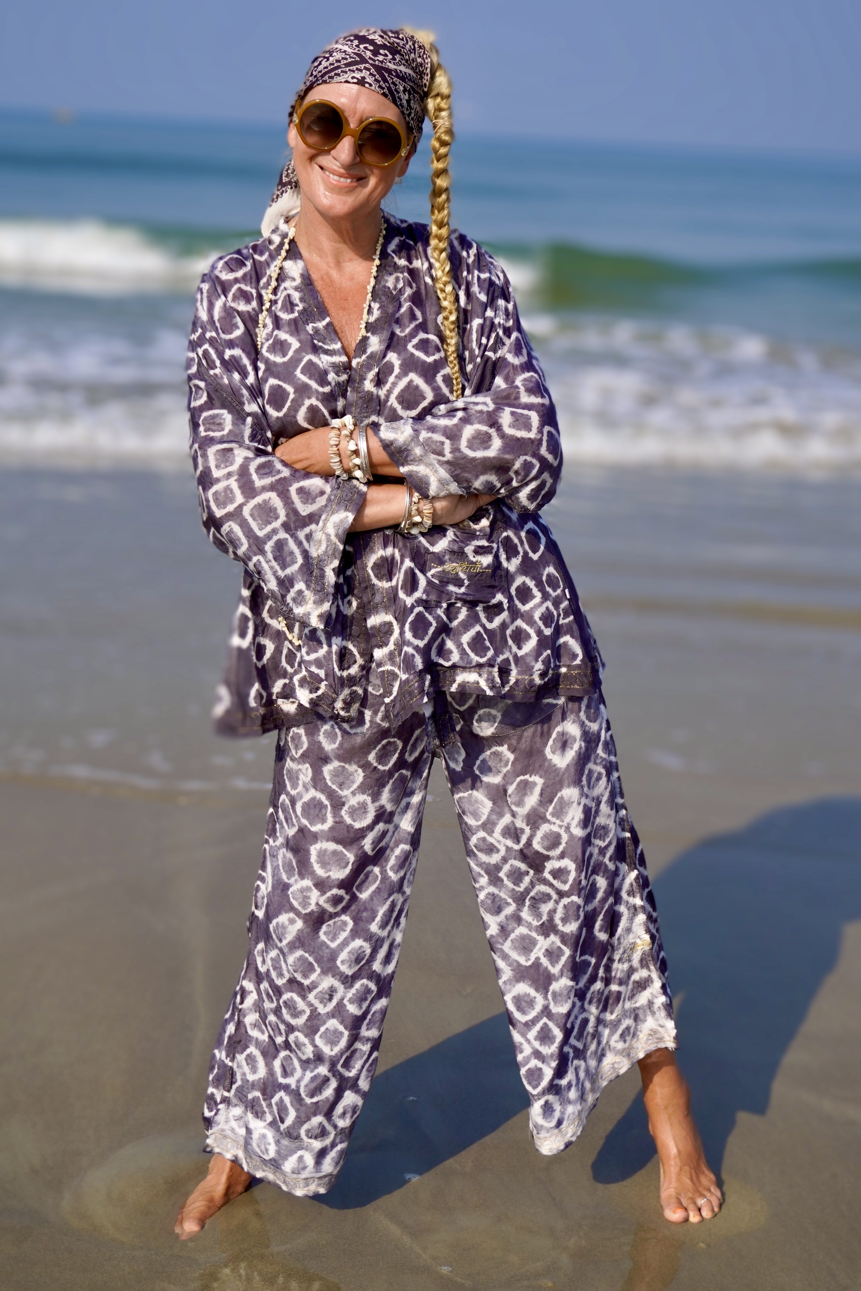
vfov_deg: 38.9
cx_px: 430
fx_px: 1829
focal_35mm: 51
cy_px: 646
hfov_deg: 26.5
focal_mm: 34
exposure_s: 1/800
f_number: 5.6
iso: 100
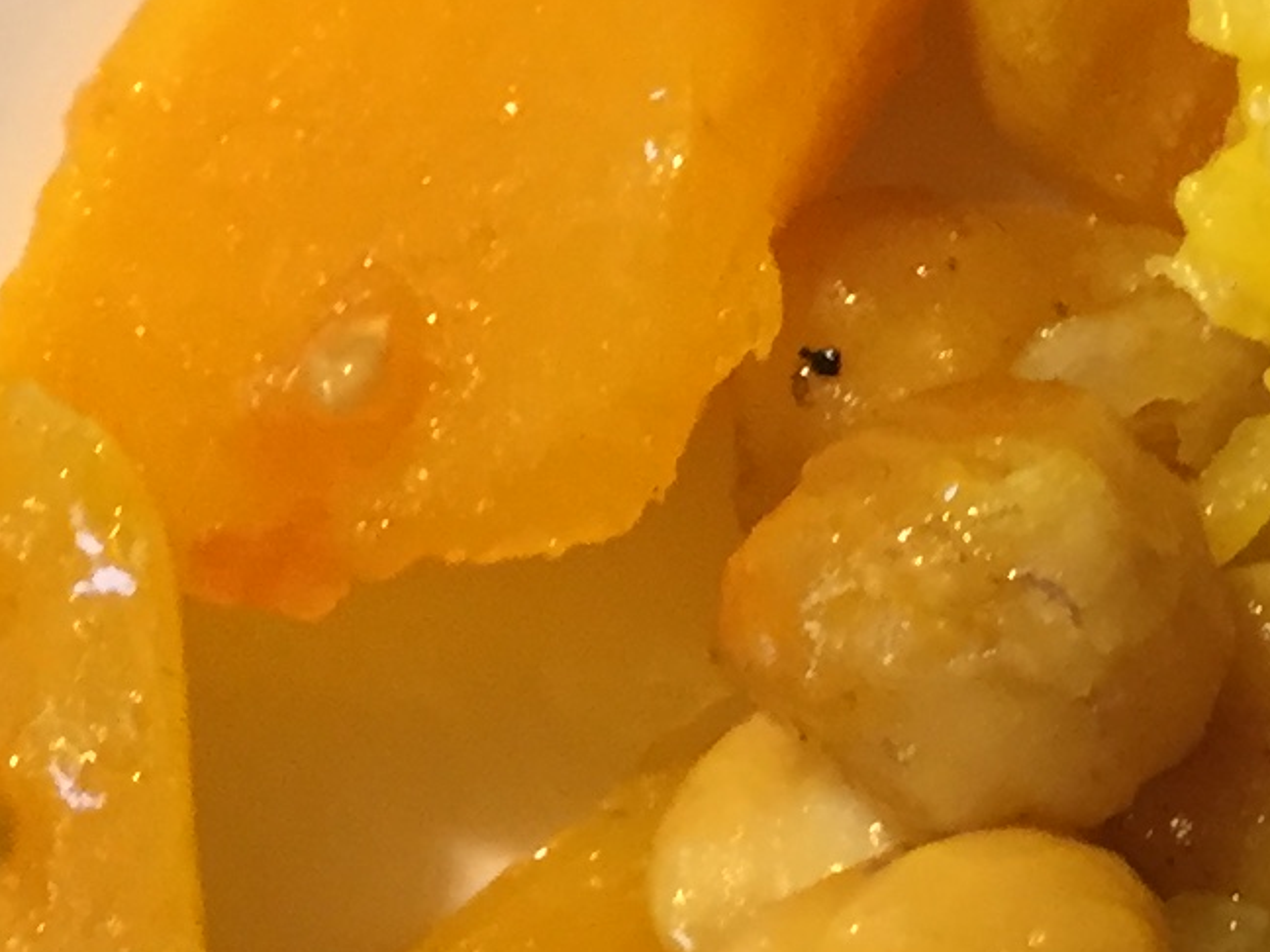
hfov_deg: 11.3
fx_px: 5356
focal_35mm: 146
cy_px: 599
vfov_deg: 10.2
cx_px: 3006
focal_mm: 4.15
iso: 125
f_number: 2.2
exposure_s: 1/33
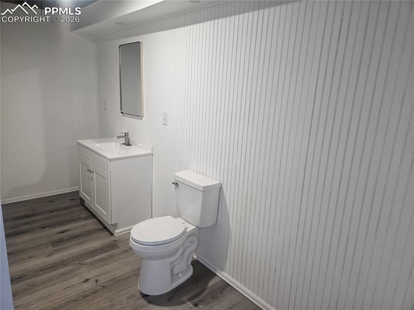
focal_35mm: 23
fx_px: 275
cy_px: 155
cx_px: 207
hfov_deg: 74.0
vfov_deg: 58.8
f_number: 1.8
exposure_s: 1/120
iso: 320
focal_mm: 5.4
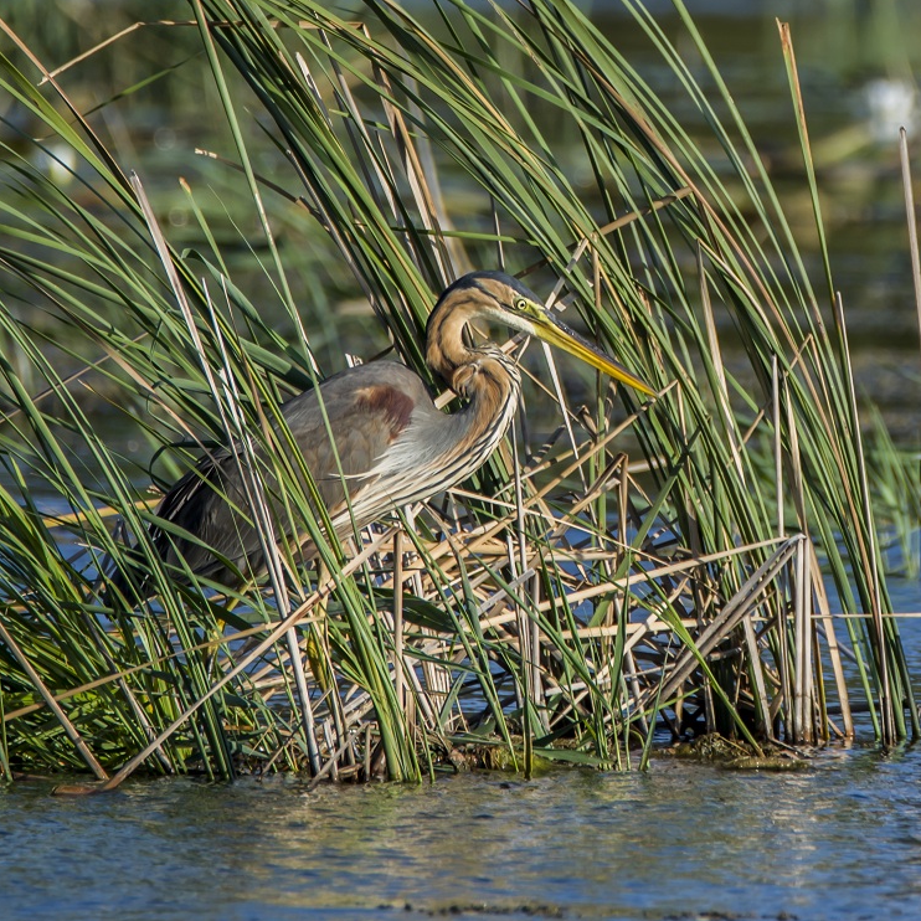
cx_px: 761
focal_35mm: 2061
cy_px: 115
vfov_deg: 0.9
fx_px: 62039
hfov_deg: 0.9
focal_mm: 600
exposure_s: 1/250
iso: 200
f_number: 8
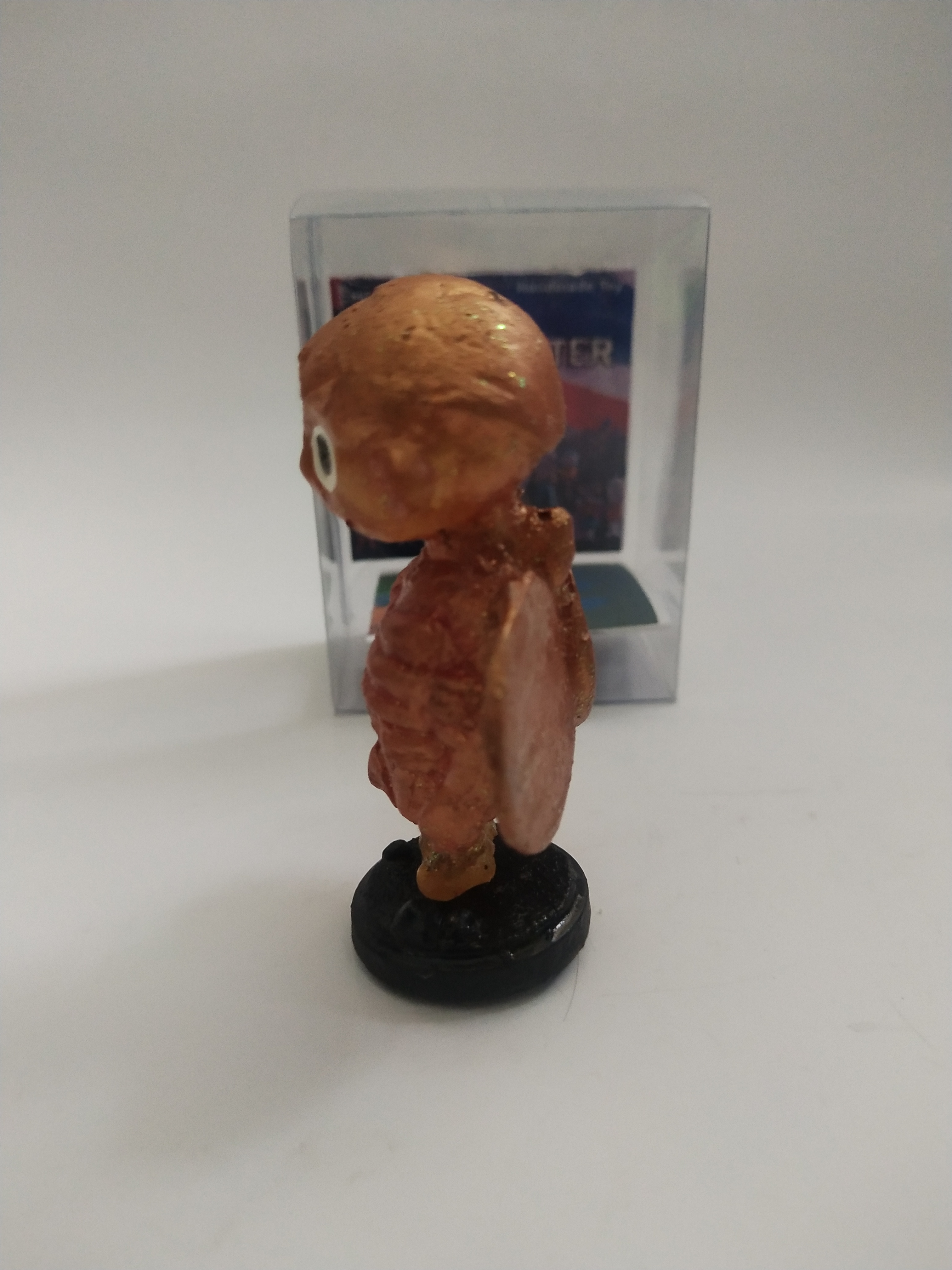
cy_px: 635
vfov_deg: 60.0
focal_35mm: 30
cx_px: 476
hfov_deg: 46.8
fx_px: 1100
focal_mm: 3.95
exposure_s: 1/50
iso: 284
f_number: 1.8
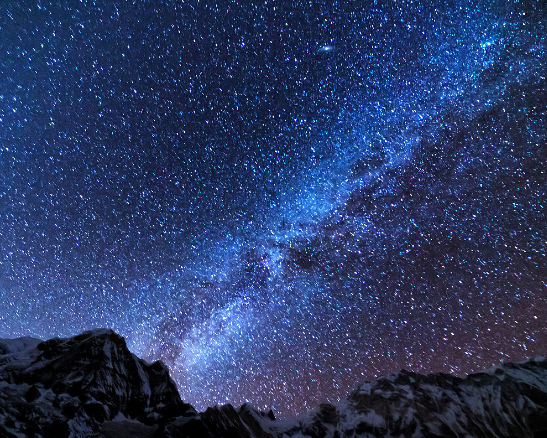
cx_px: 253
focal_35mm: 17
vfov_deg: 76.9
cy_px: 233
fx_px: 275
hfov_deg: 89.5
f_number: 2.8
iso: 6400
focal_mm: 14
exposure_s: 25
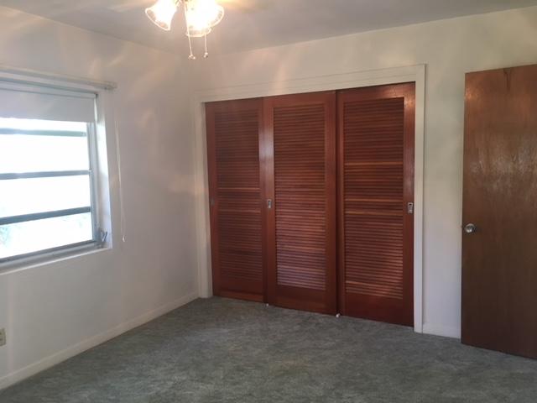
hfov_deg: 61.7
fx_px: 450
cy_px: 202
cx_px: 268
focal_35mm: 29
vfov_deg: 48.2
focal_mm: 4.15
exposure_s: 1/30
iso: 100
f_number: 2.2
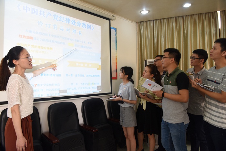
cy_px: 76
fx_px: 151
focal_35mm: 24
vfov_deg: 53.2
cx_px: 113
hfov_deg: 73.7
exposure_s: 1/100
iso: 640
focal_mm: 24
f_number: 5
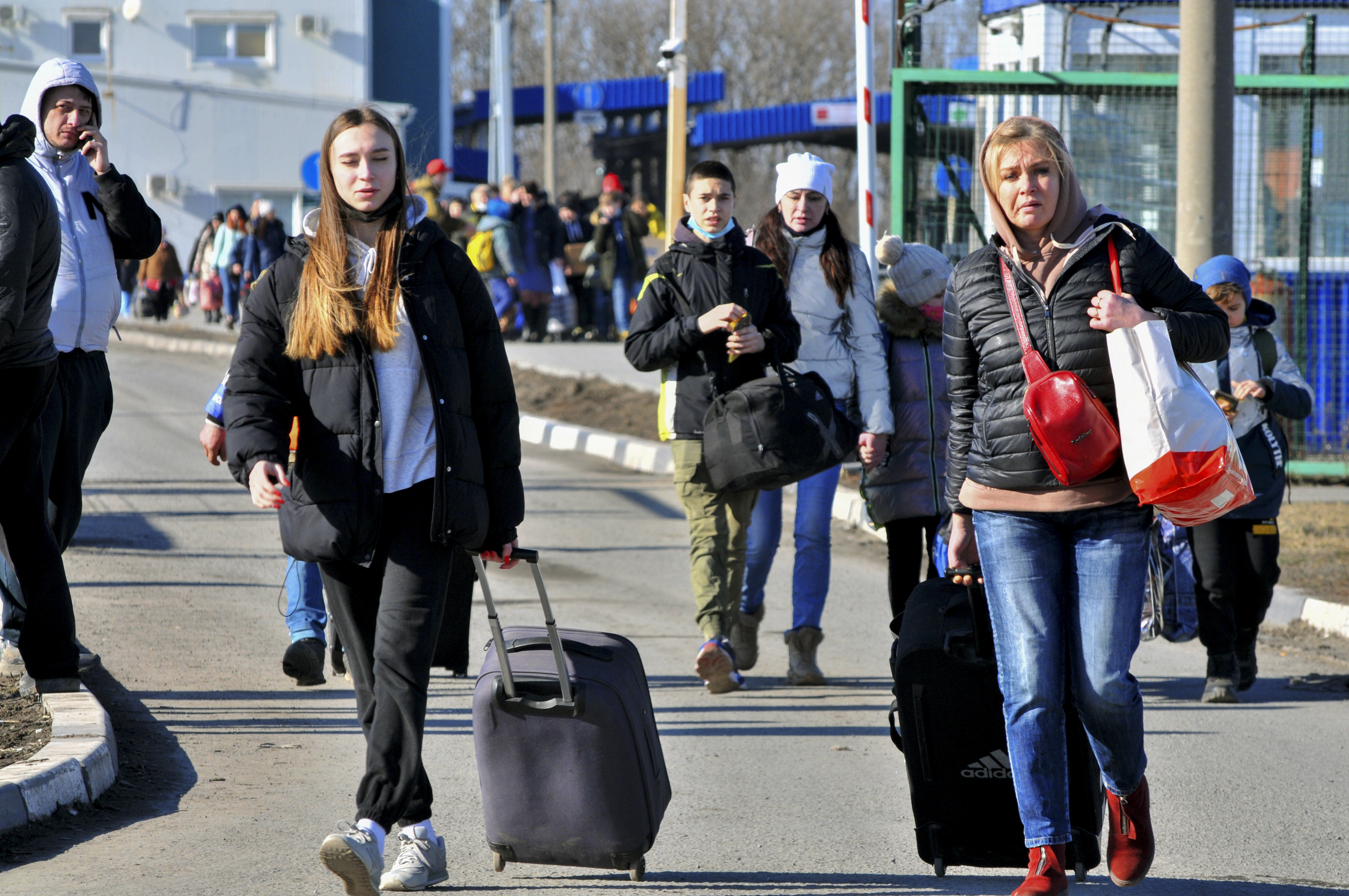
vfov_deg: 4.6
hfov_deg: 6.9
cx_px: 674
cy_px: 448
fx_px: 11228
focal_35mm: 300
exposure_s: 1/400
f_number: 9
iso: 400
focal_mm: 200
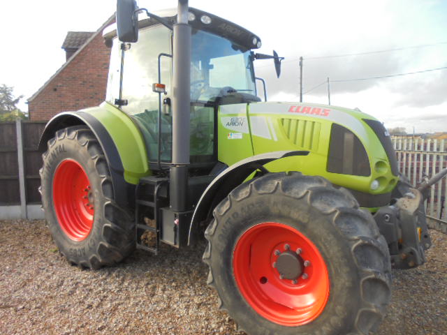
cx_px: 224
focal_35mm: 26
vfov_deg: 53.1
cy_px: 168
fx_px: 336
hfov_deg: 67.3
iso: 100
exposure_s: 1/160
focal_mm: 4.6
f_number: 3.5
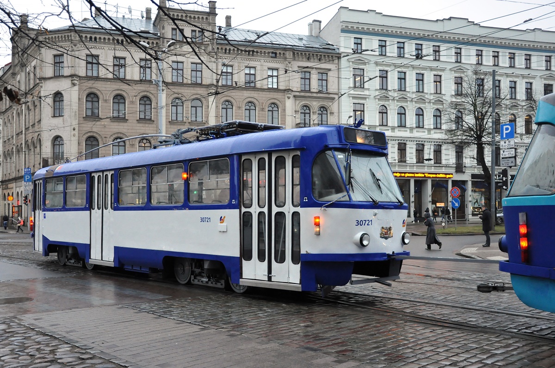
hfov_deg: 53.2
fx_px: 554
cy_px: 184
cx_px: 278
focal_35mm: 36
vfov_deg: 36.8
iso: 1600
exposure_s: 1/320
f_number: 3.8
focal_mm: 24
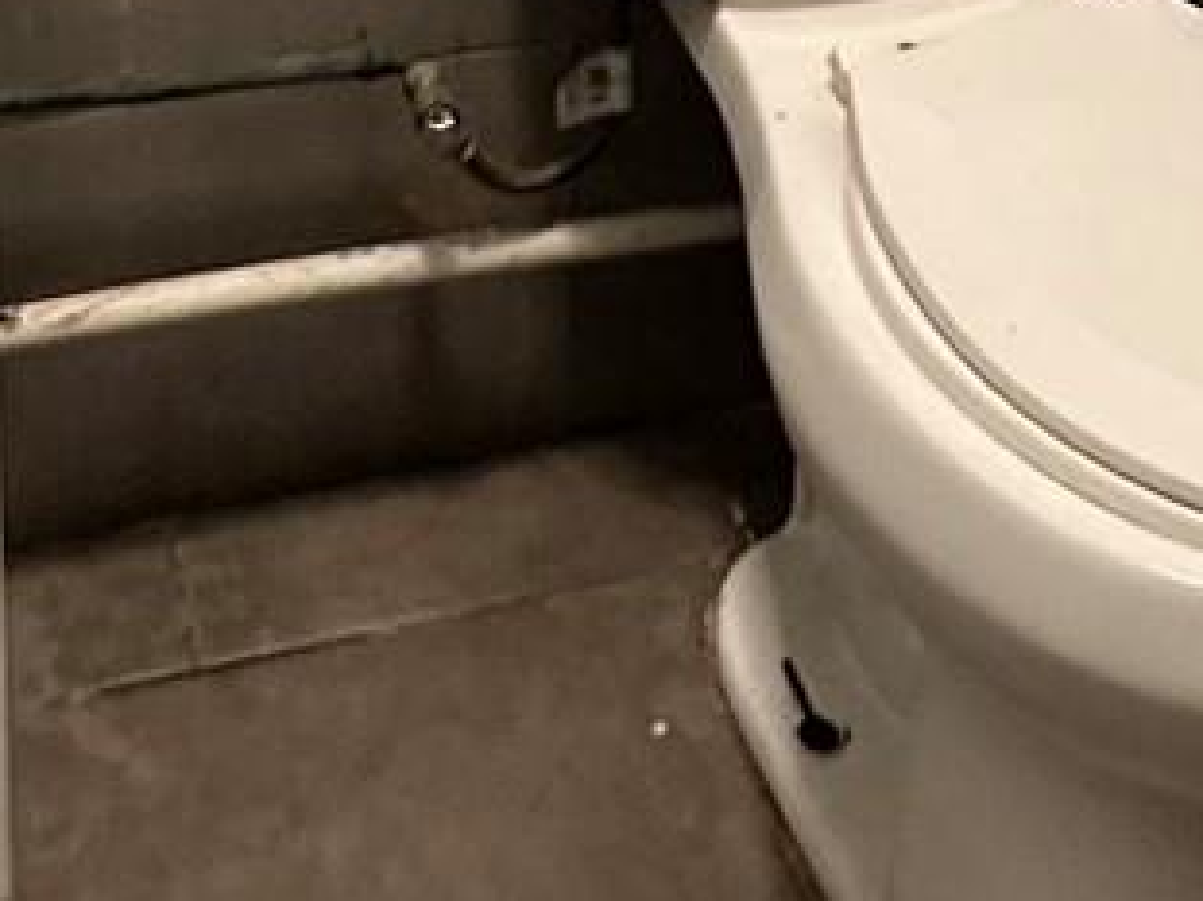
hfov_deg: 27.0
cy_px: -766
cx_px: 615
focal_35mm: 72
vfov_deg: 16.7
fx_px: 2501
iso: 500
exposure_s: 1/60
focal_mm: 2.22
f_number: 2.2
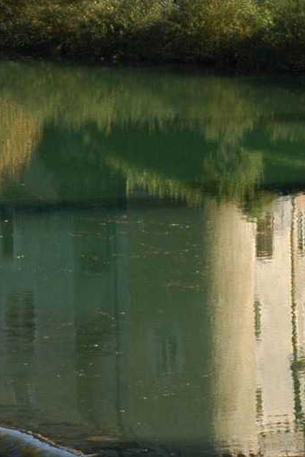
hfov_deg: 6.2
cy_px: -407
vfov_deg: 8.8
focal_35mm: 222
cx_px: 18
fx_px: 2819
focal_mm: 32
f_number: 8
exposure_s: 1/250
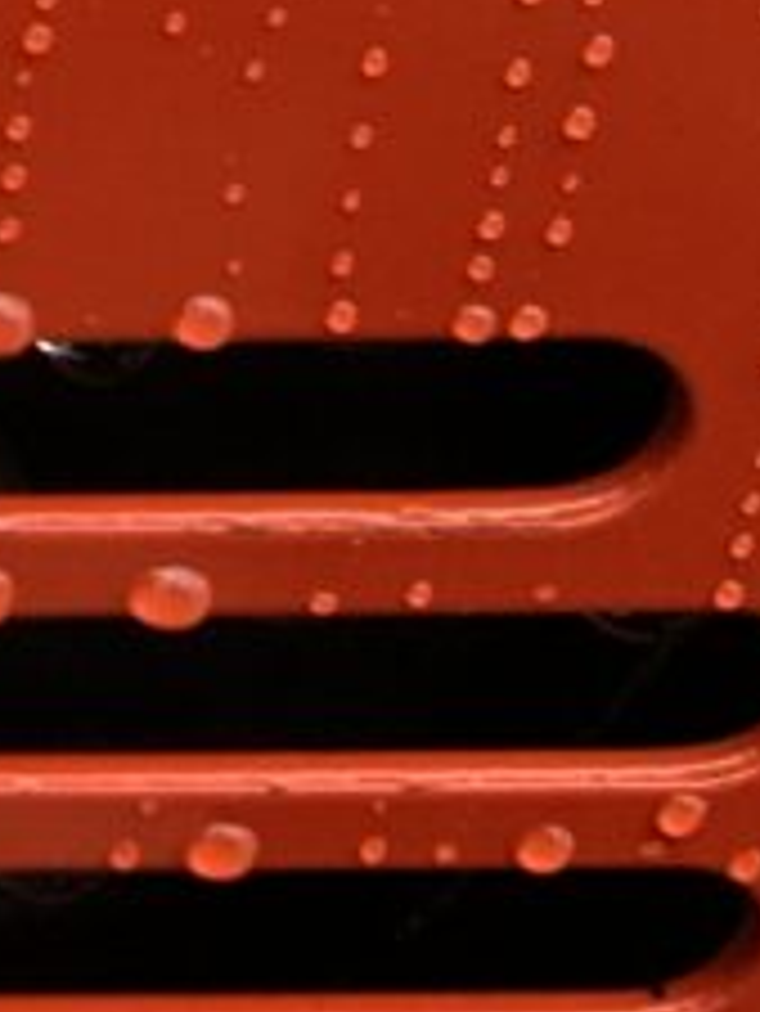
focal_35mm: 132
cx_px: -1367
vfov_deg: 13.7
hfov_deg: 9.4
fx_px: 3860
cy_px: -679
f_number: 1.8
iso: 50
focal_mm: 3
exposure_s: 1/122
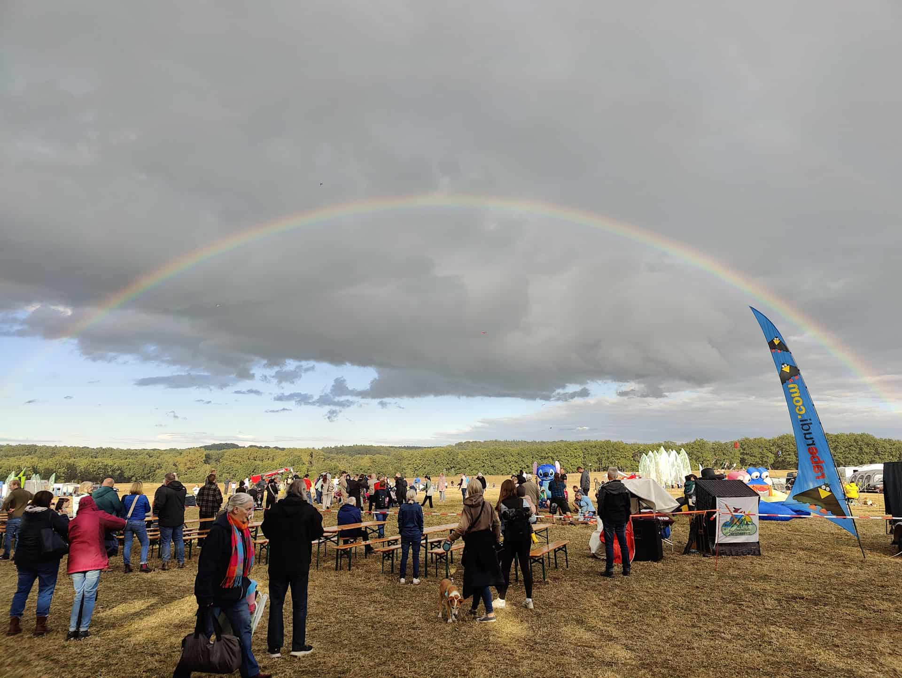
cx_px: 451
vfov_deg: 59.0
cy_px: 339
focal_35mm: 23
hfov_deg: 73.9
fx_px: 600
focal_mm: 6.1
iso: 50
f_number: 1.8
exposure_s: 1/959
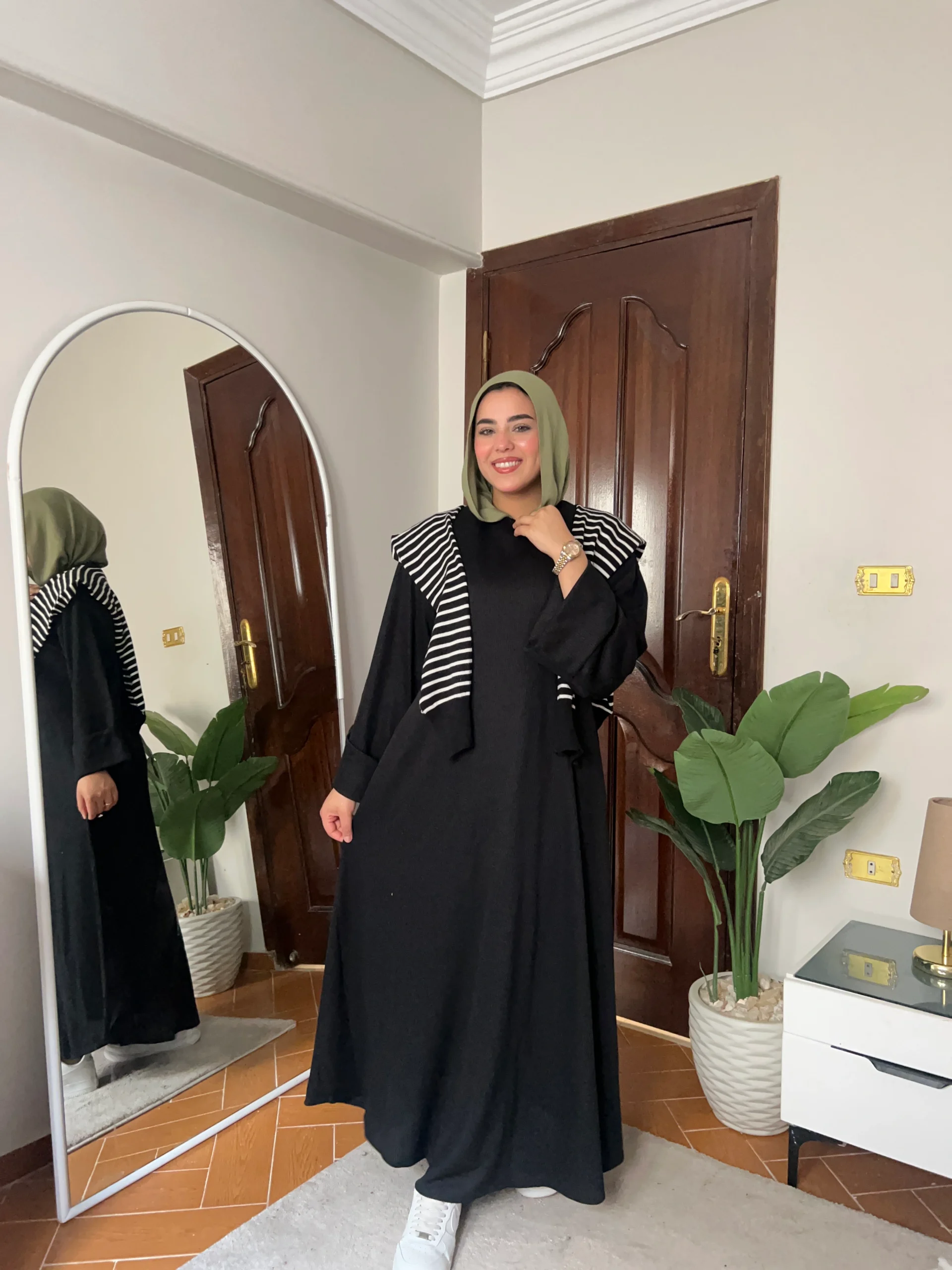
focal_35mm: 26
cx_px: 476
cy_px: 635
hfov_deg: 53.1
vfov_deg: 67.3
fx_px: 953
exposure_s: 1/30
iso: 1000
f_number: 1.5
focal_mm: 5.7
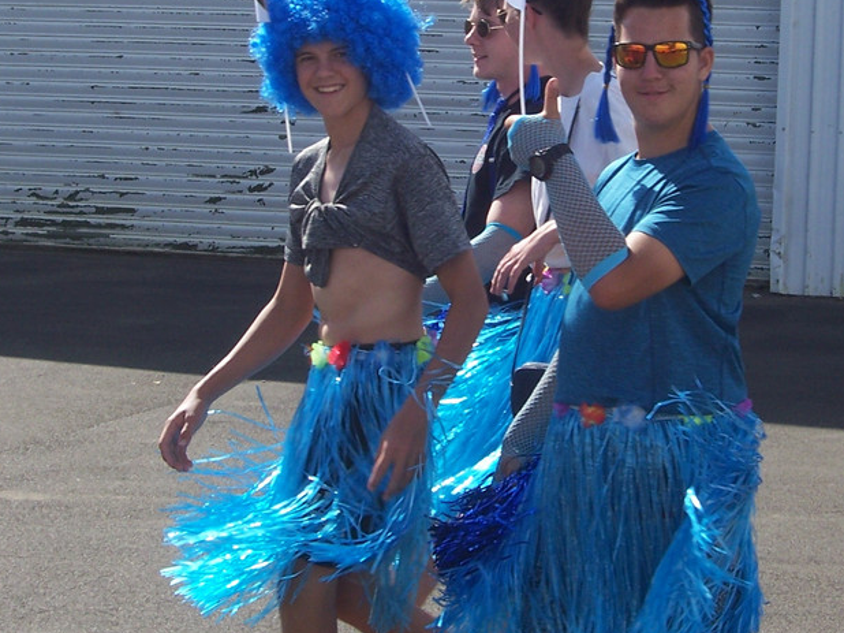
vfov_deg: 12.9
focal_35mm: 114
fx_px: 2778
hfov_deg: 17.3
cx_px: 490
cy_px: 168
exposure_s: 1/250
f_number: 6.7
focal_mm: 10.8
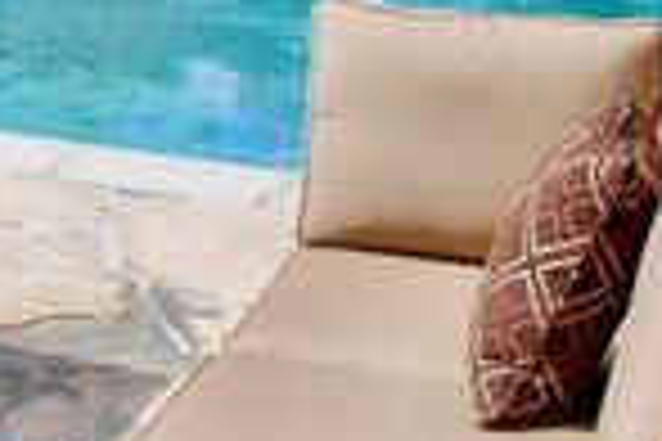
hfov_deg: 19.6
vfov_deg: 14.2
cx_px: -293
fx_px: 1692
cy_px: -148
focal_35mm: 92
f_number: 7.1
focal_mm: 18
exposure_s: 1/200
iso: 100
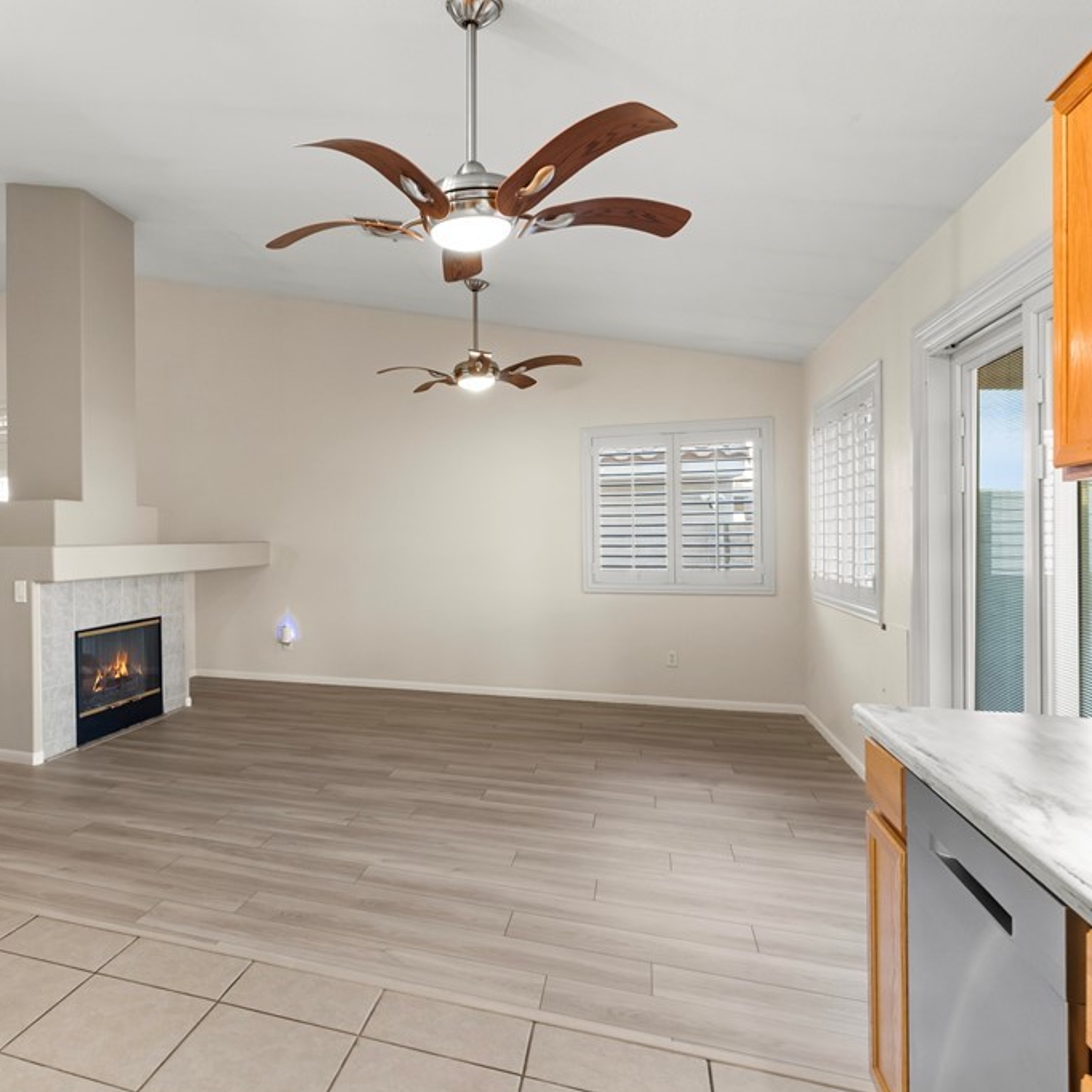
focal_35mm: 23
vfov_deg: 67.3
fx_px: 821
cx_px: 271
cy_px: 536
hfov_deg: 63.3
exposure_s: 1/8
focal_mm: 17
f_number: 8
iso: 500
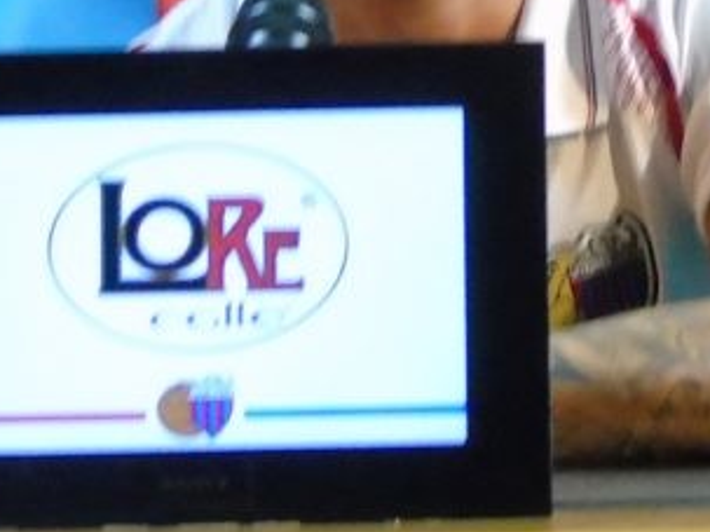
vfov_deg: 5.4
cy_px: -96
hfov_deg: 7.2
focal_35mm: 274
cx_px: 600
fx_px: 5618
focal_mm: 19
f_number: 4.4
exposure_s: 1/13
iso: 800
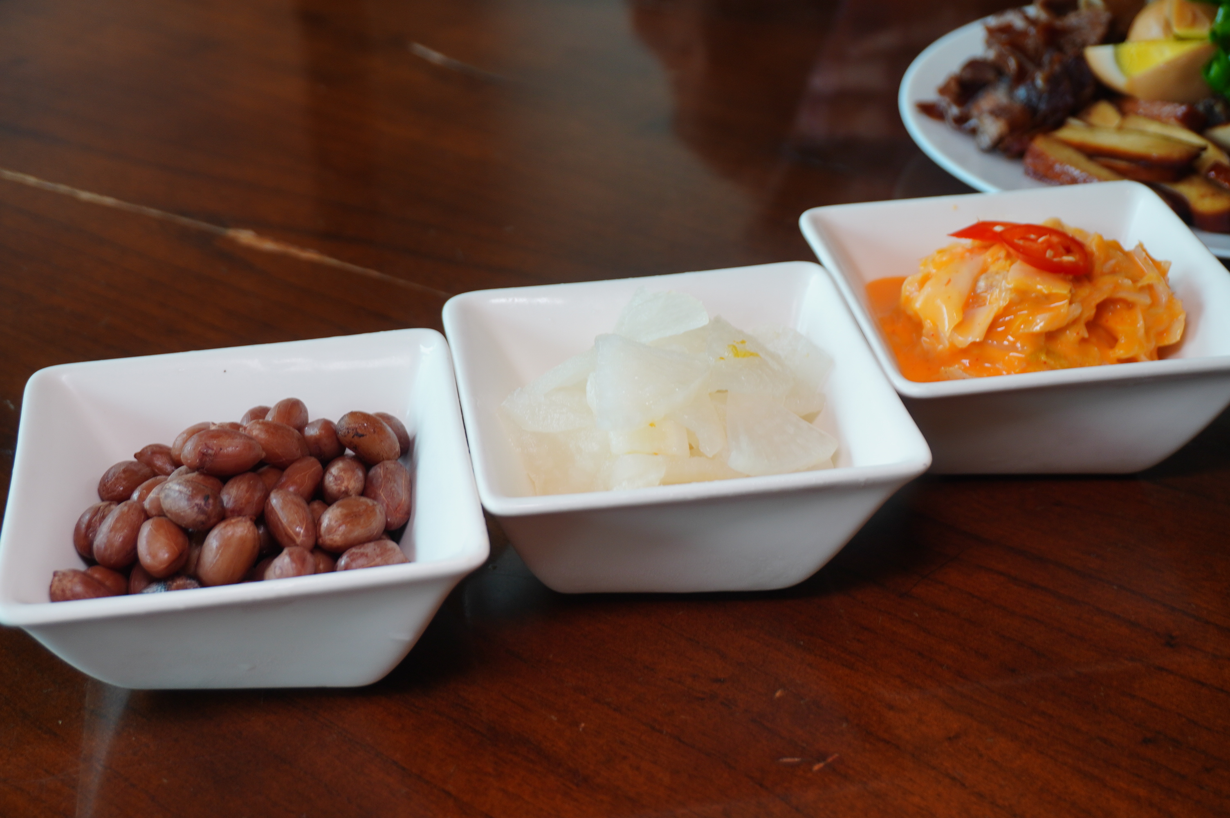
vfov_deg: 25.0
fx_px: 1843
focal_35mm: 54
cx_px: 615
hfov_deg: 36.9
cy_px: 409
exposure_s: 1/60
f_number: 5.6
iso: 200
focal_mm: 36
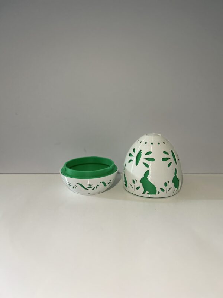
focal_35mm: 26
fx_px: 223
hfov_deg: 53.1
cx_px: 112
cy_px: 149
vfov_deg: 67.3
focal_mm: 5.7
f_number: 1.5
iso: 200
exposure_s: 1/60
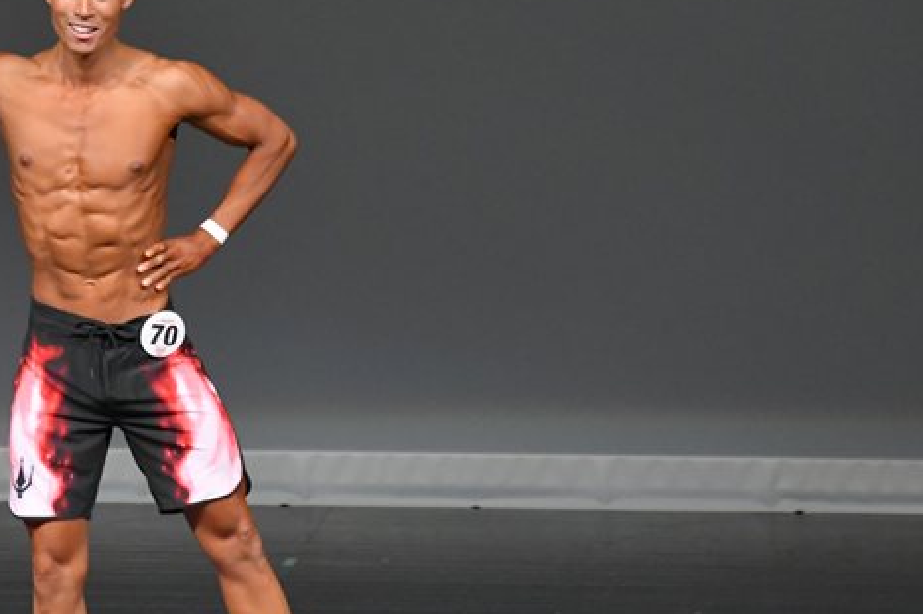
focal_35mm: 522
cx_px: 238
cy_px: 353
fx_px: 13369
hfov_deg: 4.0
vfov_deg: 2.6
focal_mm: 210
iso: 4000
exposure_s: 1/400
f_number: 5.6
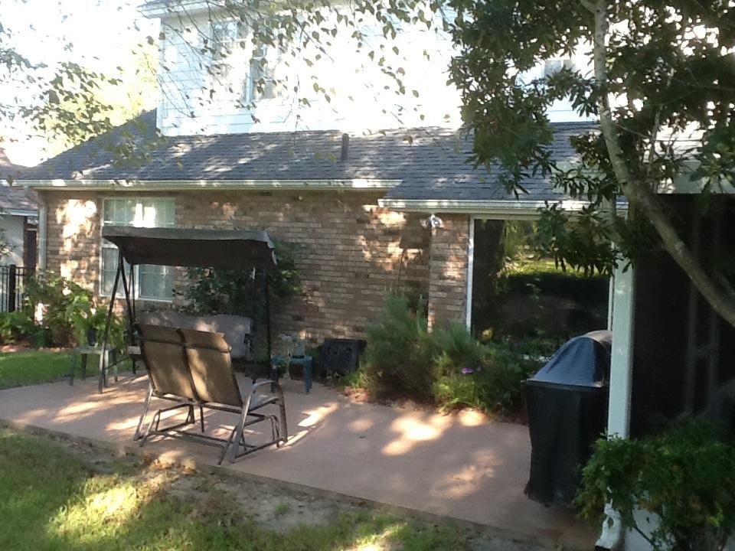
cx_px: 368
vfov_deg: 32.9
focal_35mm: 44
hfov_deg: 42.9
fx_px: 934
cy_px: 276
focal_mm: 2.03
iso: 50
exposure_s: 1/120
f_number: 2.4
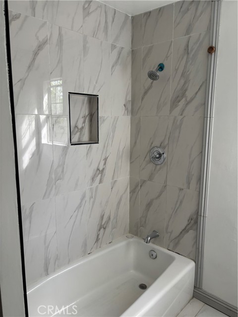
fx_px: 238
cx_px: 119
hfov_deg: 53.1
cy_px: 158
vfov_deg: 67.3
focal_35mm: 26
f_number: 1.6
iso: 100
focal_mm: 5.96
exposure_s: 1/121
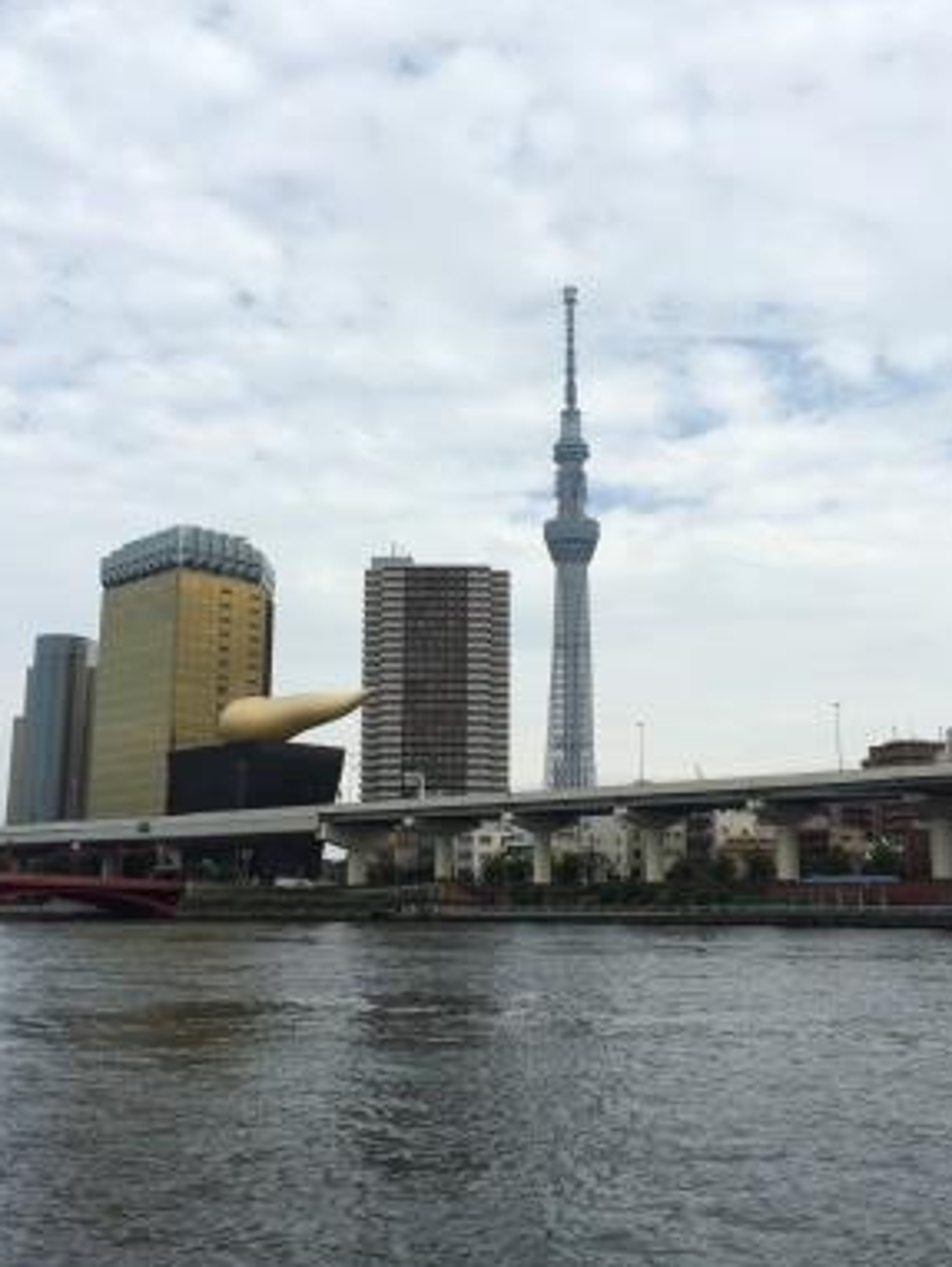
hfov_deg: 41.8
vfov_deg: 53.9
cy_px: 673
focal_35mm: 34
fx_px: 1245
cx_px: 521
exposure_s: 1/2740
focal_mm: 4.15
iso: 32
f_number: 2.2
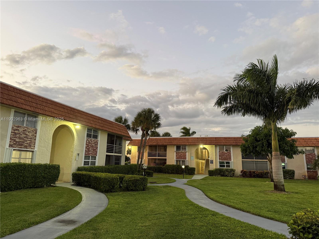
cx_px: 160
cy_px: 120
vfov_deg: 56.8
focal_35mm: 24
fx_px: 221
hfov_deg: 71.6
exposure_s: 1/60
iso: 250
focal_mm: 6.76
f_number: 1.78
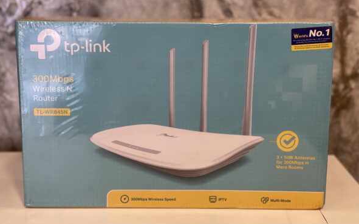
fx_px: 548
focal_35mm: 56
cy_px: 107
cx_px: 178
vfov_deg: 23.1
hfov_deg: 36.3
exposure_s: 1/100
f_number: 2
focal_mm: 6
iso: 100
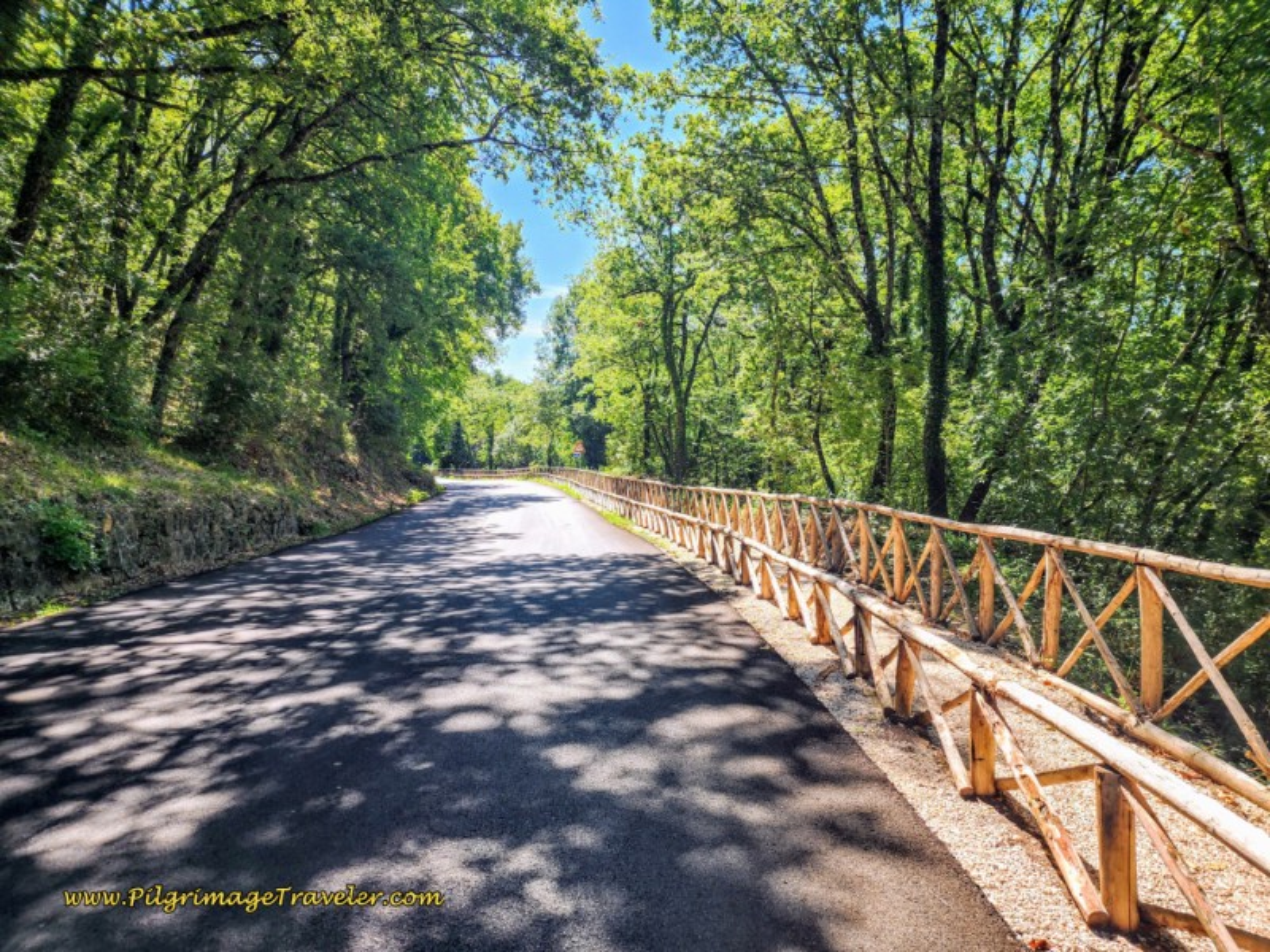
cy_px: 476
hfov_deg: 73.9
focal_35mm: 23
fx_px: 844
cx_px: 635
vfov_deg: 58.9
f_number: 1.8
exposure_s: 1/239
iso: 12
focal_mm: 6.4
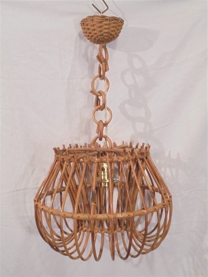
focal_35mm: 43
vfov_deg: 43.9
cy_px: 138
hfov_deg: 33.6
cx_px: 104
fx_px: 345
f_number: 4.5
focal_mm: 7.8
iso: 400
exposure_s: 1/15
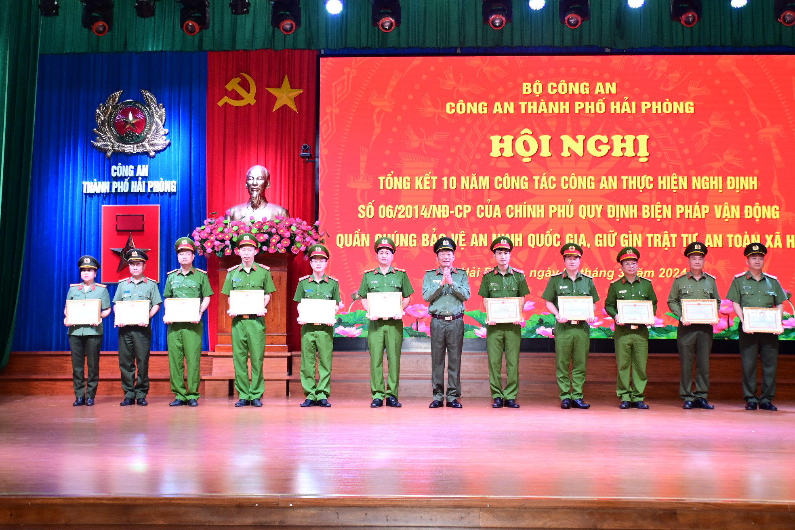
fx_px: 994
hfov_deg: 43.6
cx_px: 398
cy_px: 265
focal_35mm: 45
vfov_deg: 29.9
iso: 1250
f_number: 4
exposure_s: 1/160
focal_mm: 30
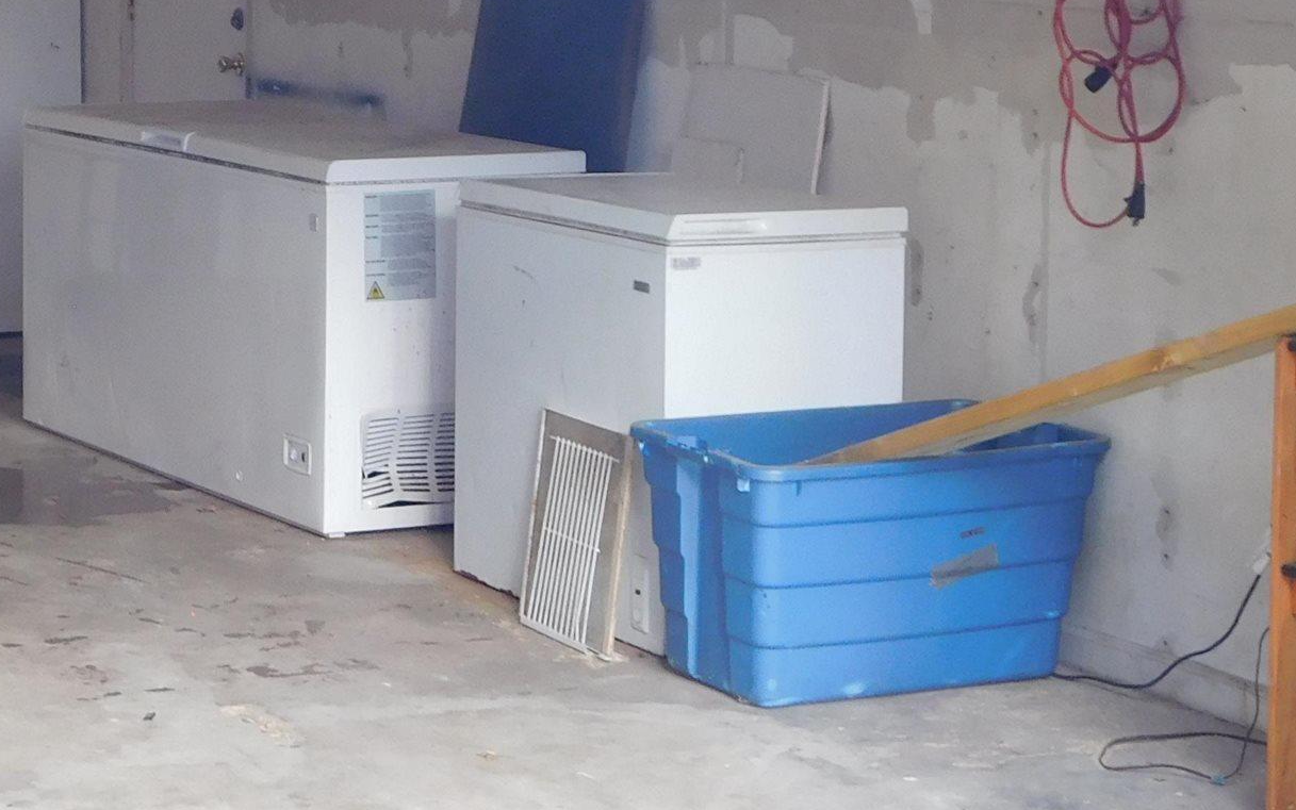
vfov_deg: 12.2
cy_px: 97
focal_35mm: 107
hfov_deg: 19.3
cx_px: 264
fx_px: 3780
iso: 140
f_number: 3.6
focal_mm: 7.1
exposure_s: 1/30
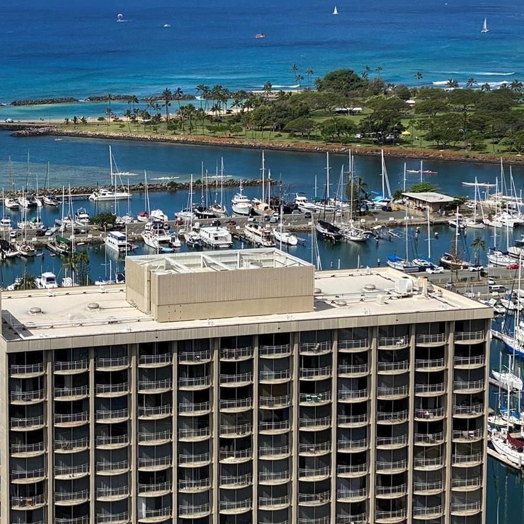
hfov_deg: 19.2
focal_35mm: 89
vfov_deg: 19.5
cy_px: 187
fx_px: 1524
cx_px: 67
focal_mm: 6
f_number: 2
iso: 20
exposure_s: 1/2660
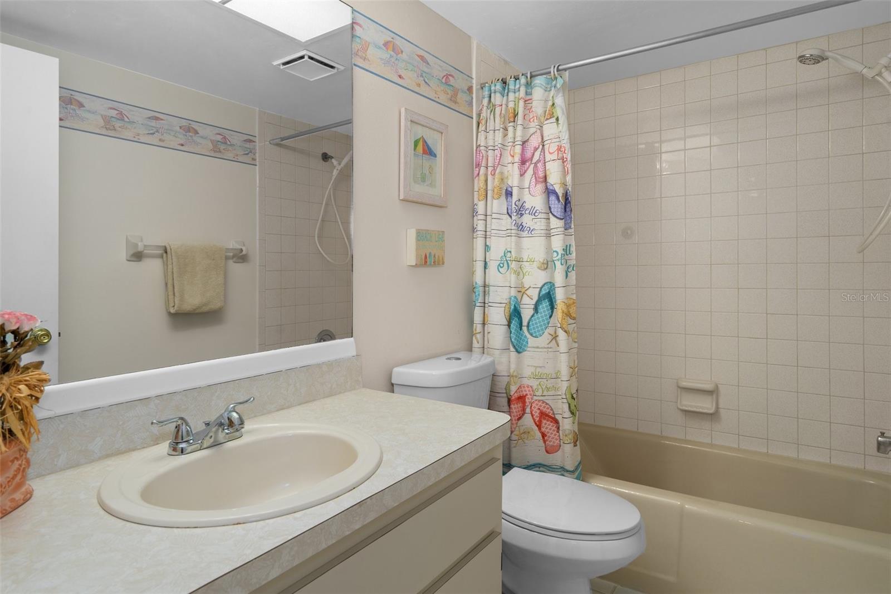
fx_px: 445
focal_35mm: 18
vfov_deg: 67.4
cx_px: 446
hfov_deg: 90.0
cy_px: 297
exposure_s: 1/6
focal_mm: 18
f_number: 8
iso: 320
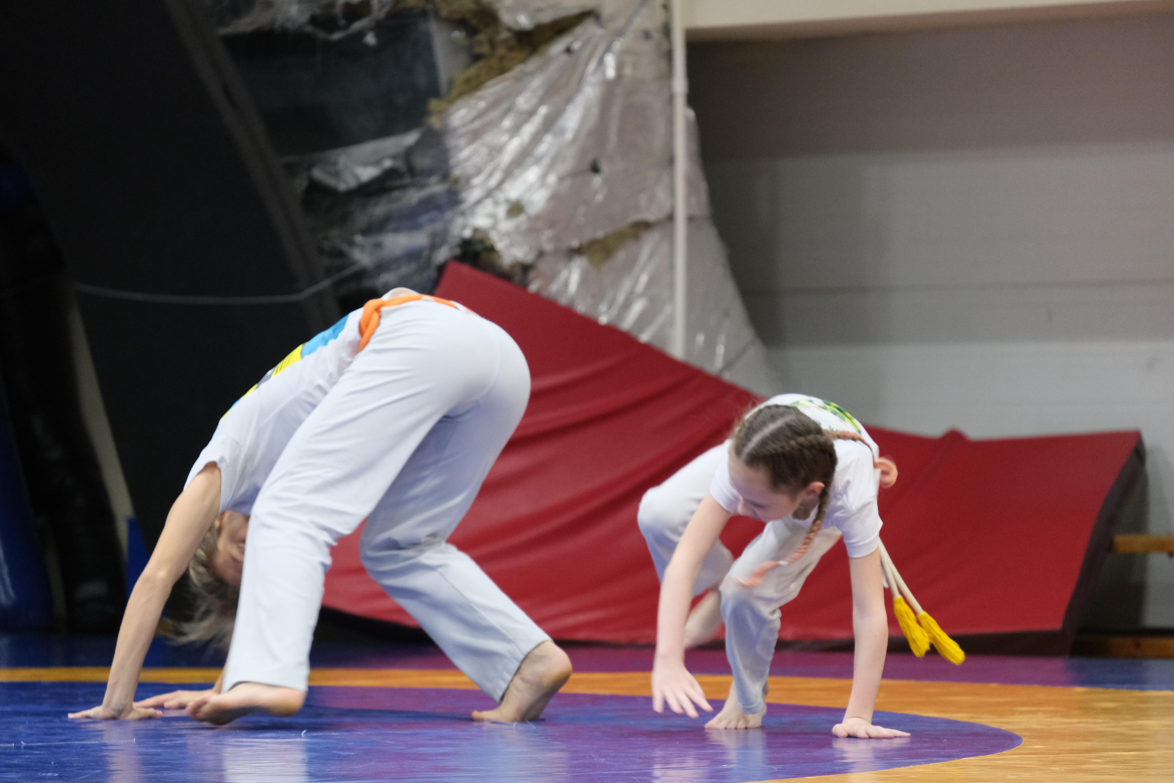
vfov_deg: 5.3
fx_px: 8446
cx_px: 587
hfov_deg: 8.0
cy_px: 392
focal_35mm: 259
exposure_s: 1/90
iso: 2500
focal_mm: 172.4
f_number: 4.7
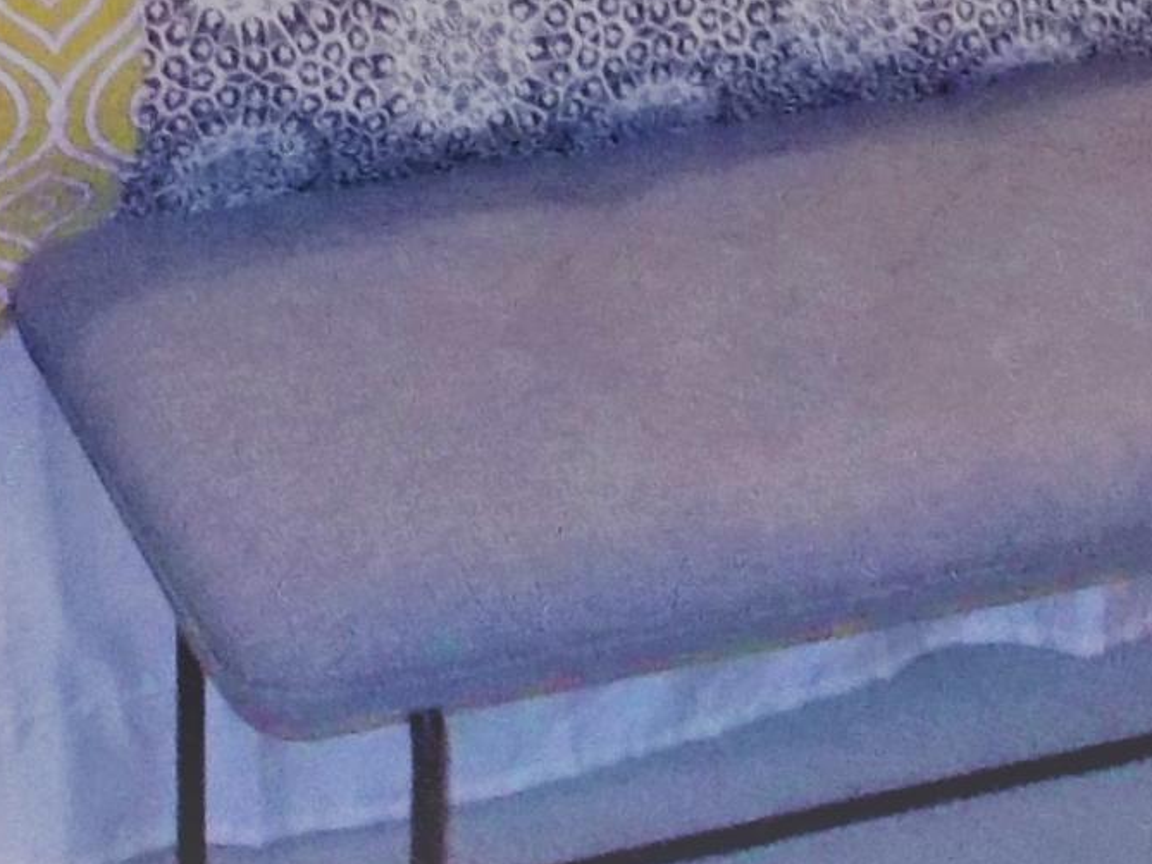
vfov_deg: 10.6
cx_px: 413
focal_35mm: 130
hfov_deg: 15.1
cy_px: -773
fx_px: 4327
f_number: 3.3
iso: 640
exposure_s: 1/30
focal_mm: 4.1
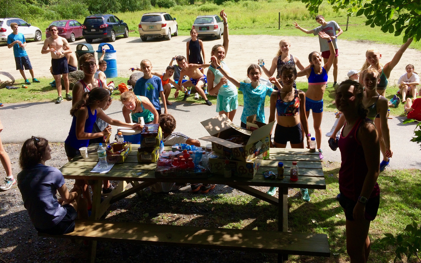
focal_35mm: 31
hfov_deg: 61.2
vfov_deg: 40.6
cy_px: 128
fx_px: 356
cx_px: 211
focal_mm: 4.15
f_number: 2.2
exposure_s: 1/1282
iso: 32
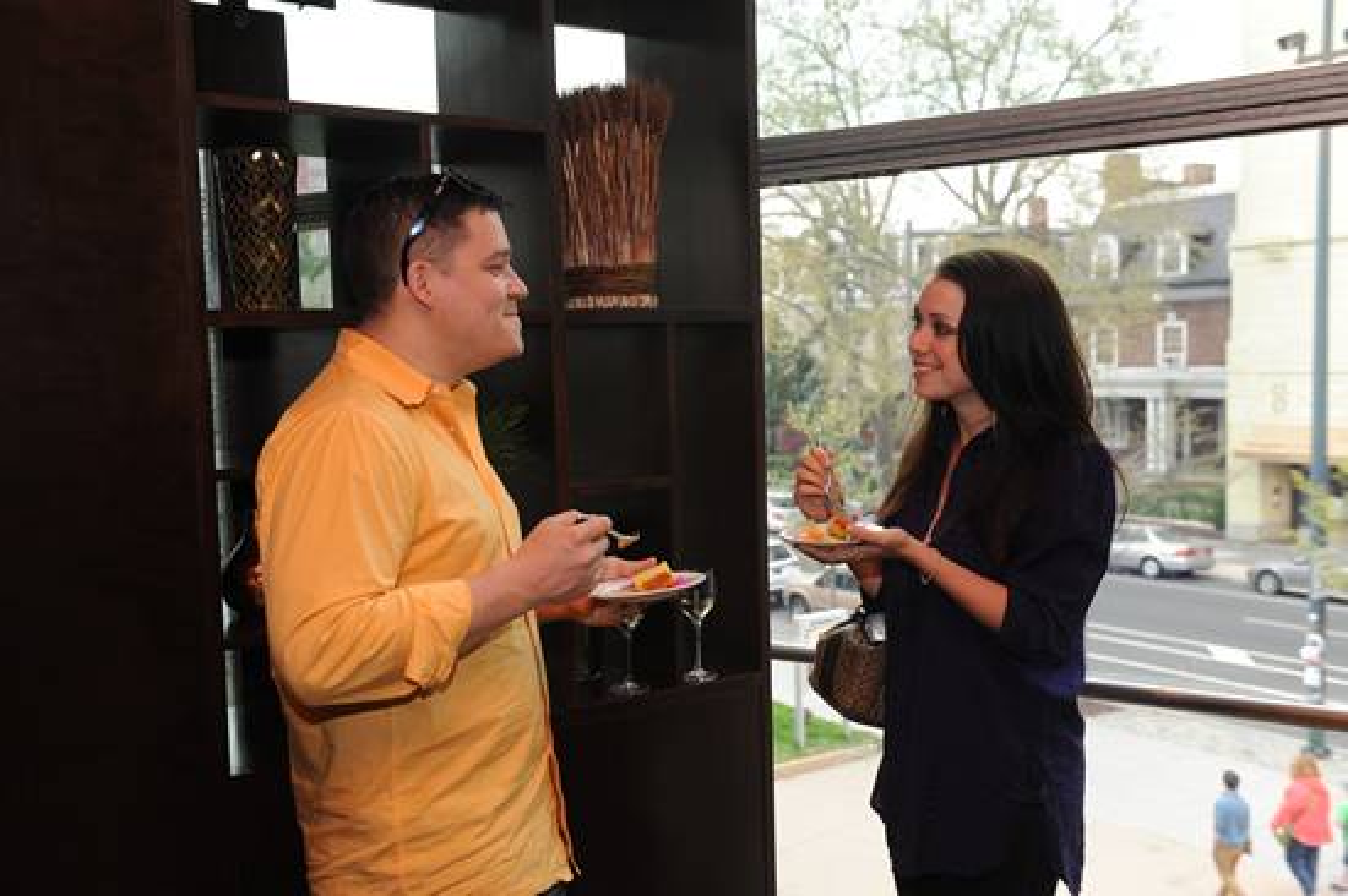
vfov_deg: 36.8
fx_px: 1347
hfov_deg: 53.2
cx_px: 674
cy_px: 448
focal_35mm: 36
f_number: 5
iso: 1000
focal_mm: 36
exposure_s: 1/125
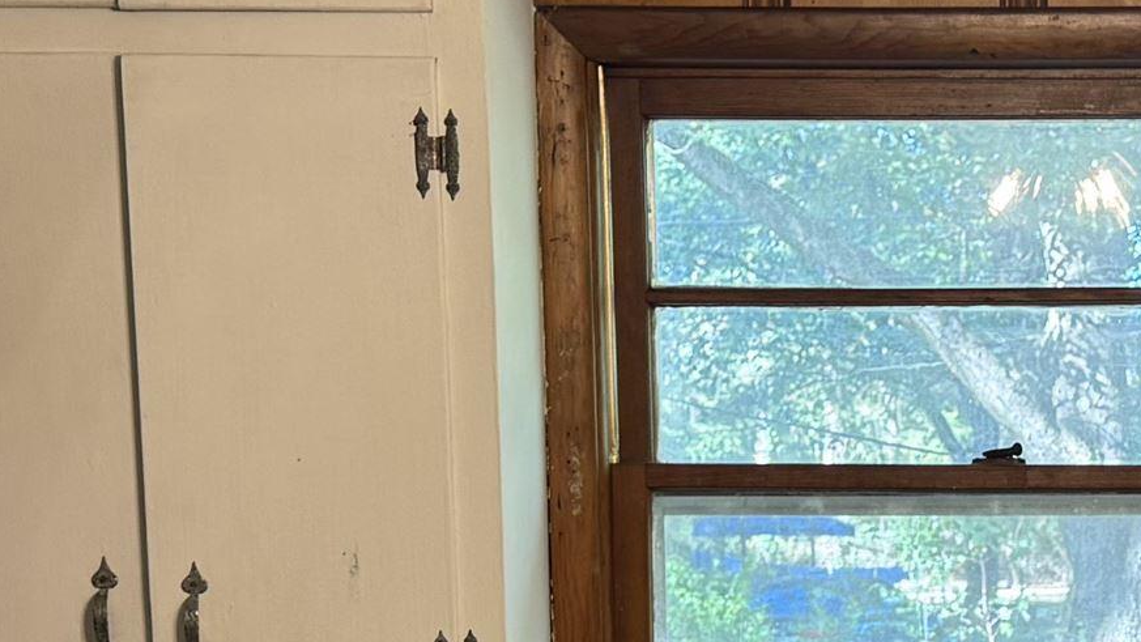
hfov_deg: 22.7
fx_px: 2783
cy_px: 788
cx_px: 999
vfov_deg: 12.8
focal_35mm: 92
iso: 125
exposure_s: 1/60
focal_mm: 6.76
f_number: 1.78
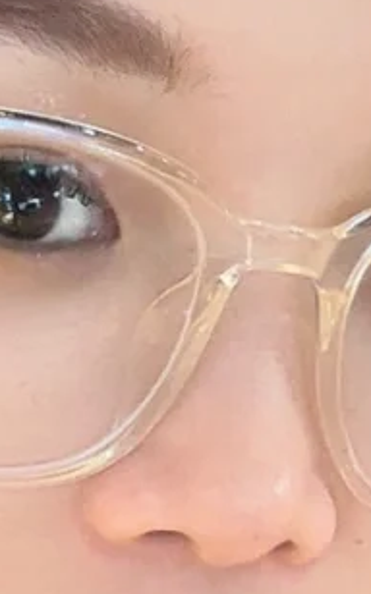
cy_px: 664
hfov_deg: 11.5
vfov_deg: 17.6
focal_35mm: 114
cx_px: 145
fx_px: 1848
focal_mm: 2.69
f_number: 1.9
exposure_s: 1/33
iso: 250
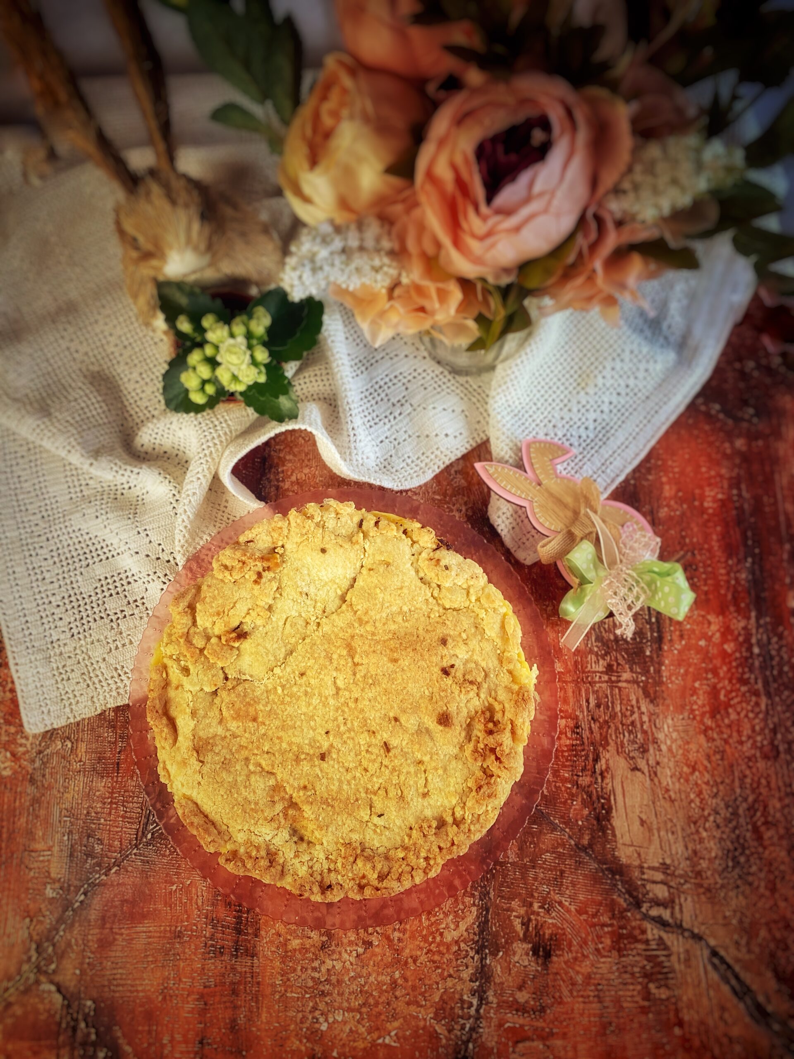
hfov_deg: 53.1
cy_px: 530
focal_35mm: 26
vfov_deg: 67.3
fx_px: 795
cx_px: 397
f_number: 1.8
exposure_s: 1/100
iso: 80
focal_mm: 4.25
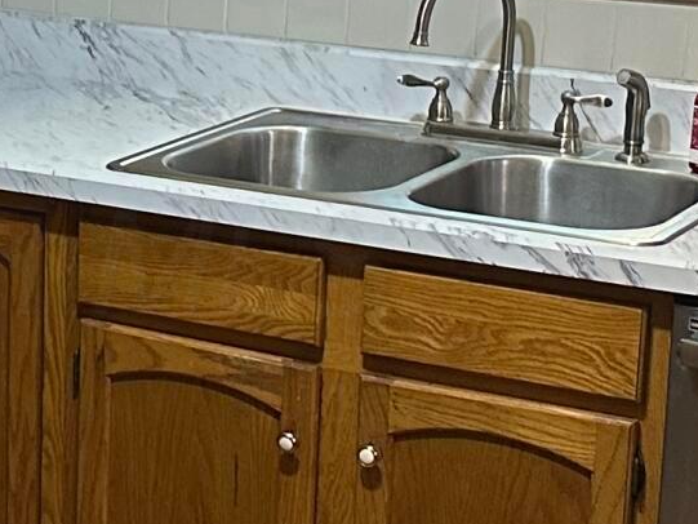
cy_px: 261
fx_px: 2682
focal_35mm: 133
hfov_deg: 14.6
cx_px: 8
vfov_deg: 11.2
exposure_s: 1/60
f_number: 1.78
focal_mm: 6.86
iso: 320
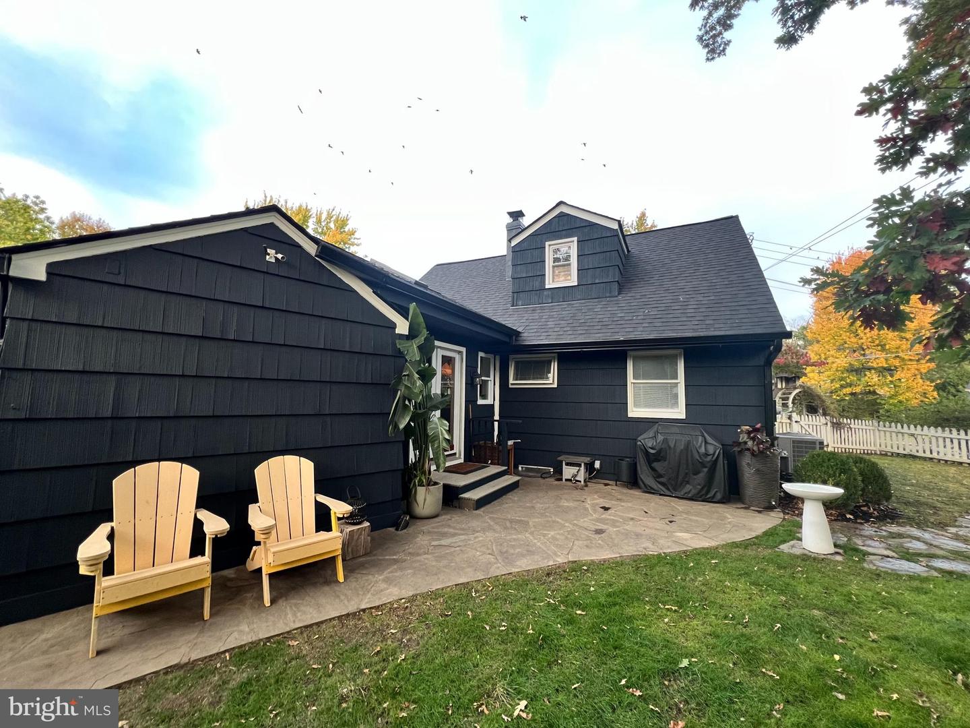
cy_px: 364
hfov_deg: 106.2
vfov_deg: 89.9
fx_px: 364
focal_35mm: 13
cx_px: 485
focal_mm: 1.57
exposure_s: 1/95
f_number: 1.8
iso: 250
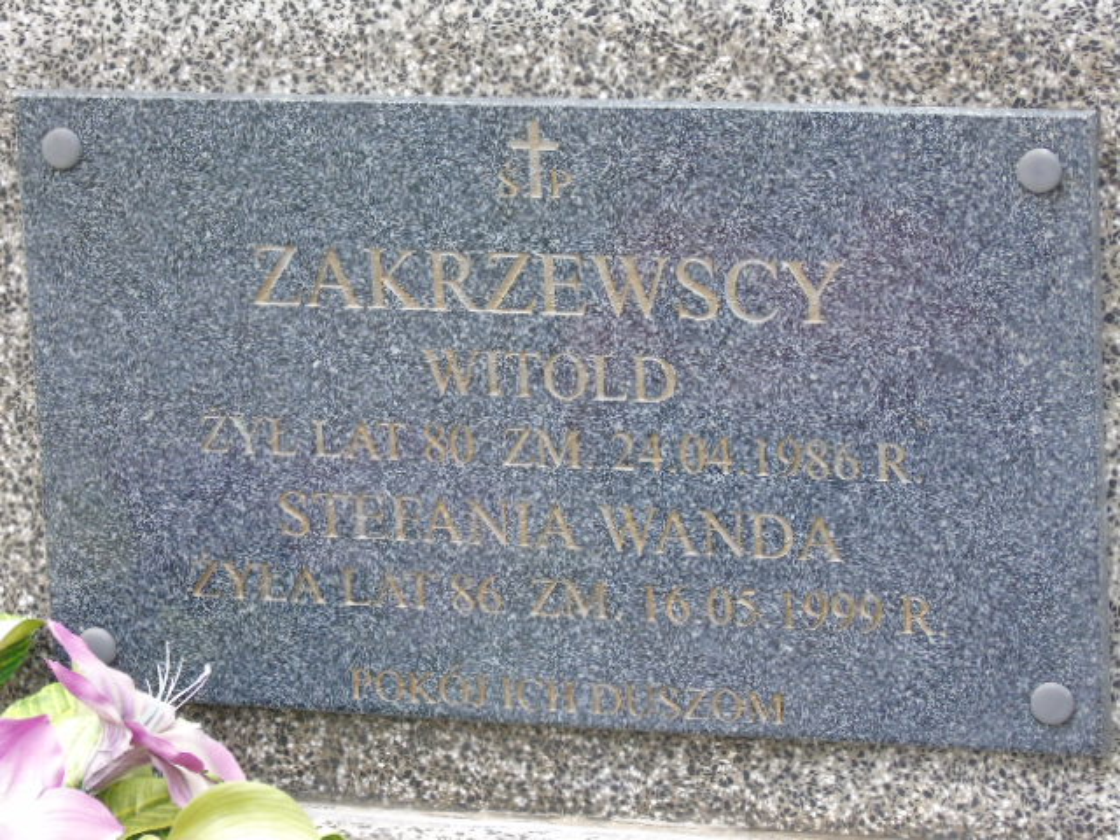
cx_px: 560
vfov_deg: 9.2
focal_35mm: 162
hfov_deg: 12.2
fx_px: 5242
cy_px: 420
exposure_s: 1/125
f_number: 4.9
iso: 400
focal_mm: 29
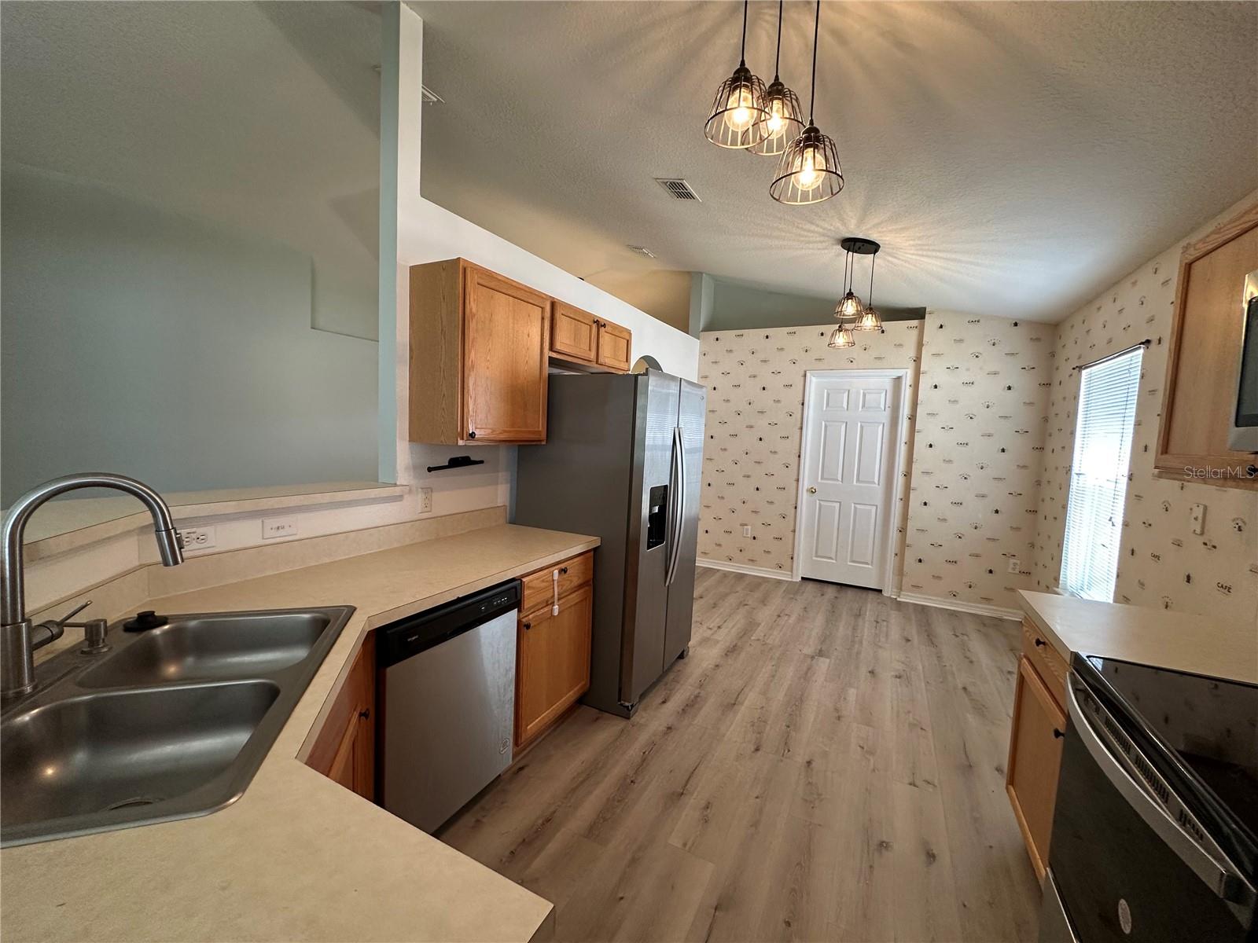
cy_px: 472
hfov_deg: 102.1
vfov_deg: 85.7
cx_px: 629
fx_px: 509
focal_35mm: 14
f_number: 2.2
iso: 160
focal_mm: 2.22
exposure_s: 1/60
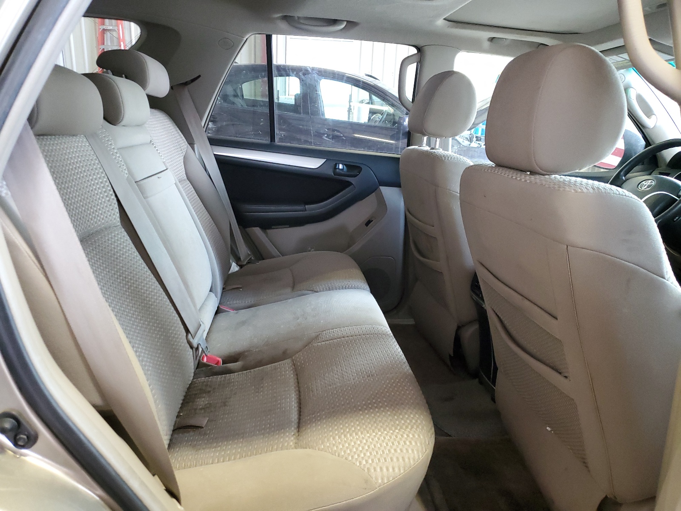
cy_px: 256
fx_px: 511
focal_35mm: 26
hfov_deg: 67.3
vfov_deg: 53.1
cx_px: 340
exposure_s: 1/60.2
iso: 336
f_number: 1.5
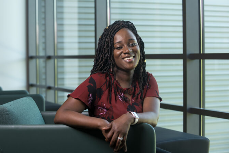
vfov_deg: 19.5
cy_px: 76
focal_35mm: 70
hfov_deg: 28.8
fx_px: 445
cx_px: 114
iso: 400
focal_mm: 70
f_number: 3.5
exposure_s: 1/160
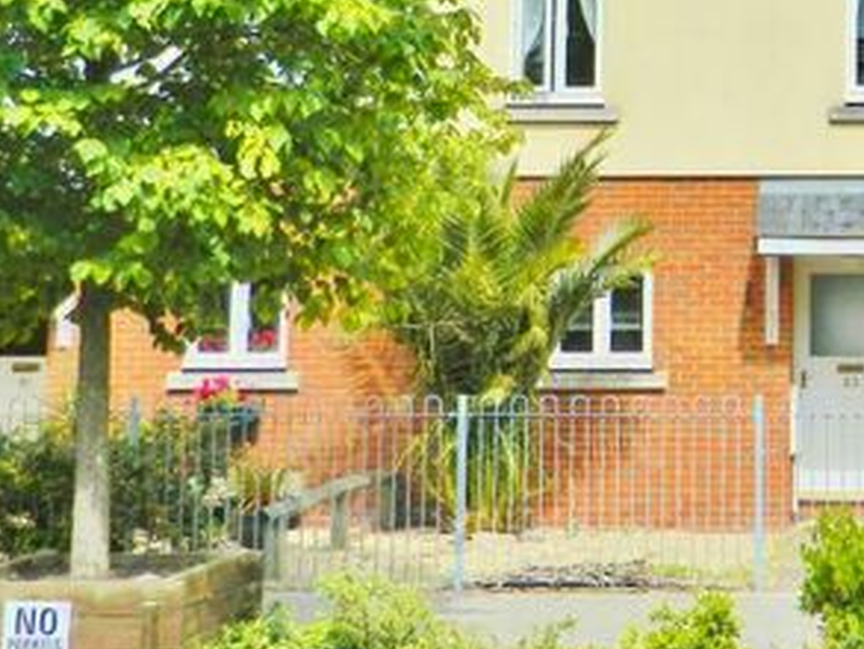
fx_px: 1848
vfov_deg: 19.7
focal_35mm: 74
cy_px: 111
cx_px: 835
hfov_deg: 25.2
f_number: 9.1
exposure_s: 1/125
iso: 80
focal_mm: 5.6
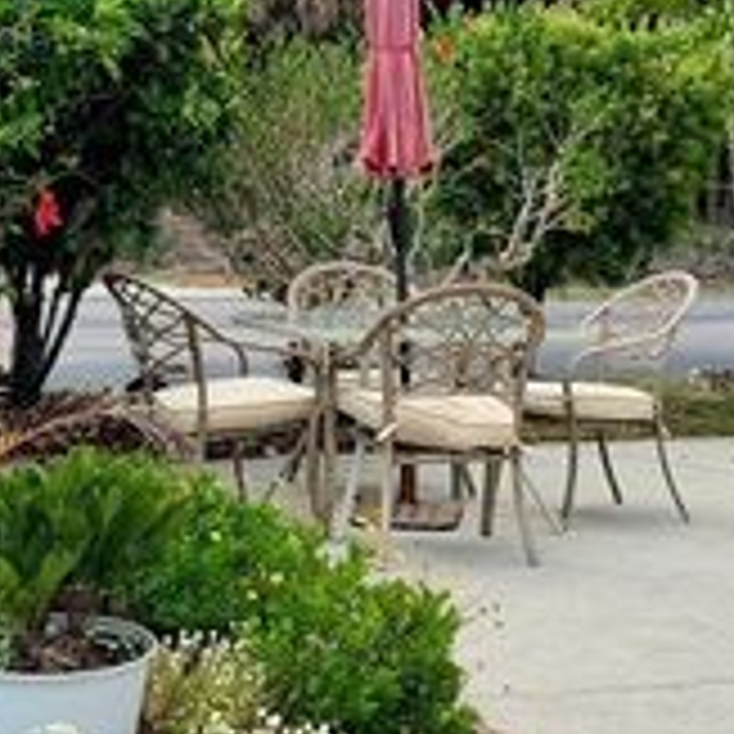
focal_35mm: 65
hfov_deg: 26.3
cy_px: 484
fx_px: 1559
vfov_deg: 26.4
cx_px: 518
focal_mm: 6.76
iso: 80
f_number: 1.78
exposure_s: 1/3279
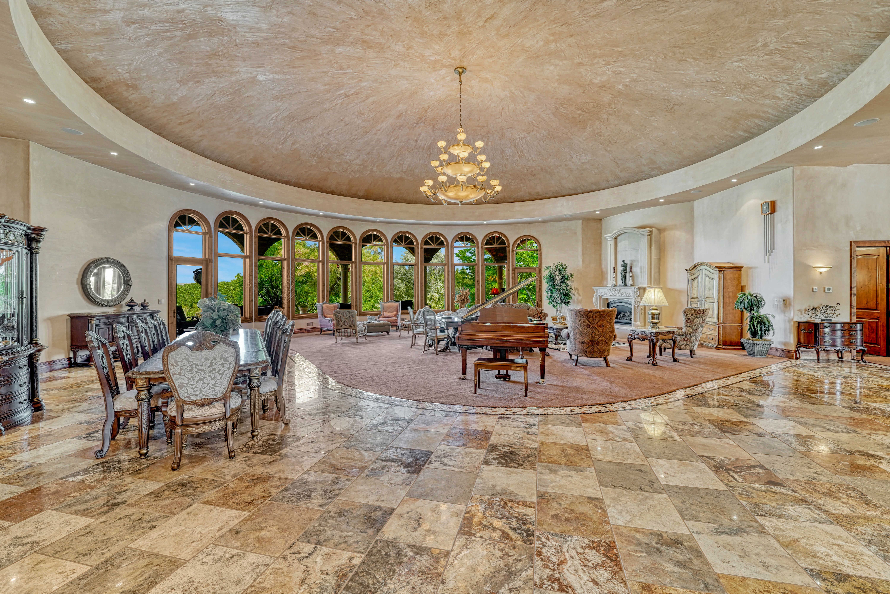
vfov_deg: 81.2
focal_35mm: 14
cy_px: 297
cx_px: 445
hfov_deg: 104.2
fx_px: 346
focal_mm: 14
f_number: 8
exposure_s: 1/2.5
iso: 400
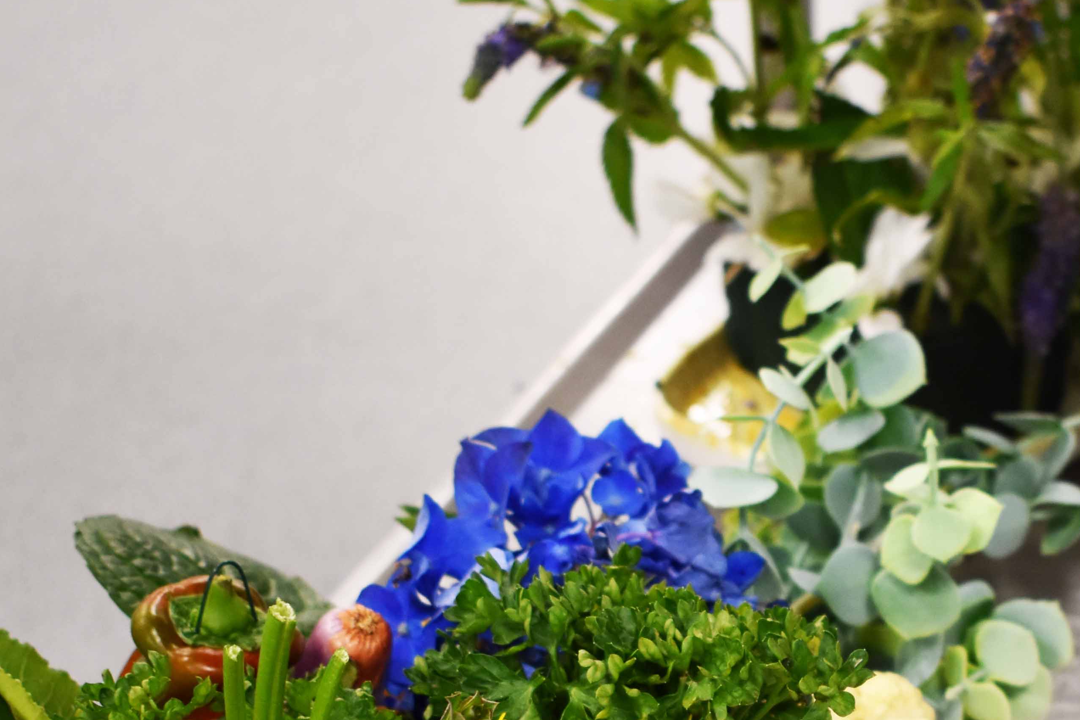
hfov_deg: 20.4
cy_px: 710
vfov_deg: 13.6
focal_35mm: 99
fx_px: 2970
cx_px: 878
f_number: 4.2
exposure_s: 1/60
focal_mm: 28
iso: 800
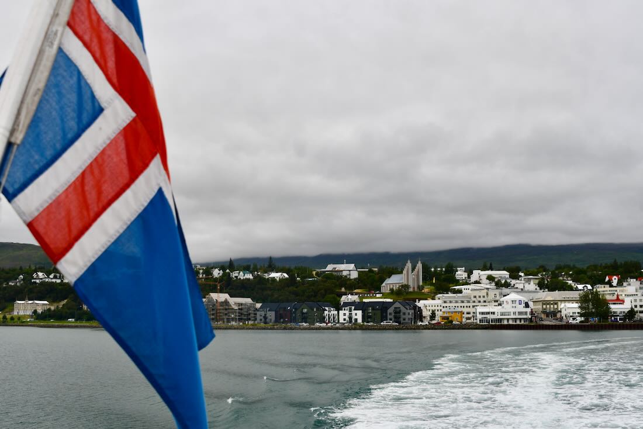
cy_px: 214
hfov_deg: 46.4
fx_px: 750
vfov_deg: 31.9
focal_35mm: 42
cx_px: 322
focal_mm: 28
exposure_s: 1/250
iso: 200
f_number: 8
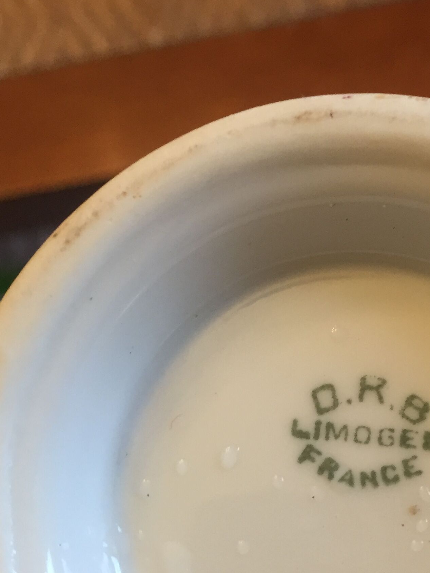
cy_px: 416
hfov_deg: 25.8
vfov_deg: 33.8
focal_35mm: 56
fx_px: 927
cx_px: 329
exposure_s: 1/33
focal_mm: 4.15
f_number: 2.2
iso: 125
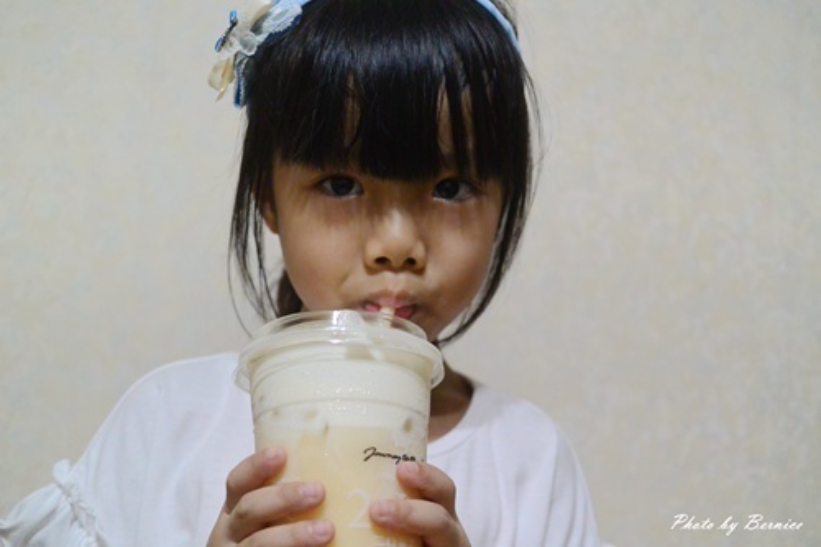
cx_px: 410
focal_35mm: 49
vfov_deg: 27.5
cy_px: 274
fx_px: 1117
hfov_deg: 40.4
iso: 800
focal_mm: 18.5
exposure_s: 1/100
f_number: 1.8
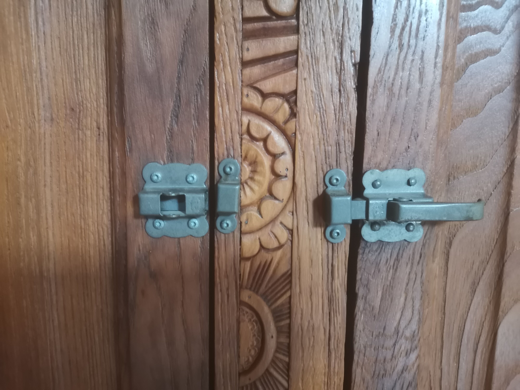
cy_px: 195
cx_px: 260
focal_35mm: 26
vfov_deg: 53.1
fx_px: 391
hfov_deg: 67.3
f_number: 1.8
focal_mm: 4.75
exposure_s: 1/25
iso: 1600
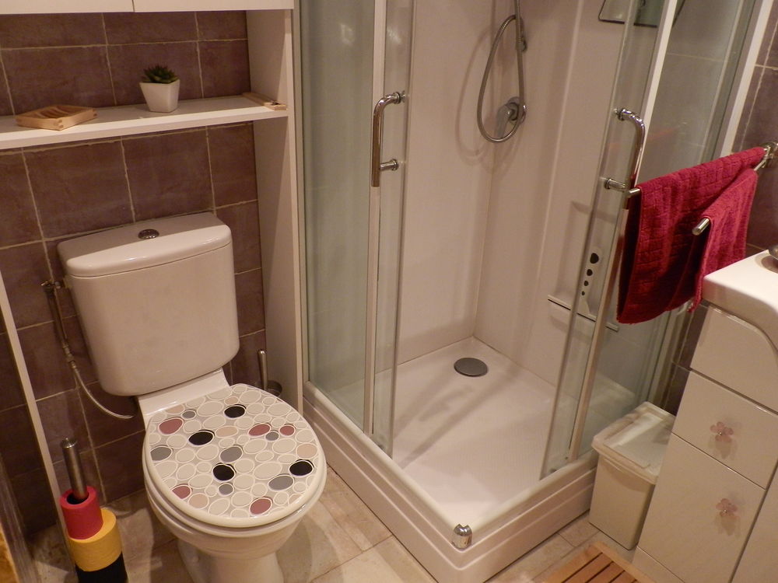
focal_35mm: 28
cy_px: 292
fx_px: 629
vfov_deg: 49.7
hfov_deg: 63.4
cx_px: 389
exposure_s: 1/13
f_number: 3.3
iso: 200
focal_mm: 5
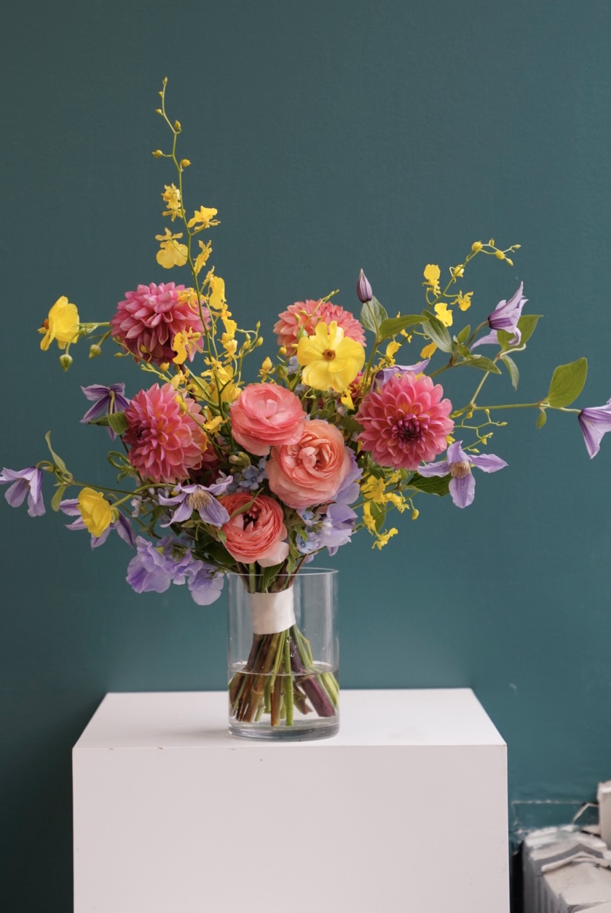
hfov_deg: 19.5
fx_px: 1779
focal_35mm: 70
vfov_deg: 28.8
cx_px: 306
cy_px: 456
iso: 800
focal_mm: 70
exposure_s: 1/160
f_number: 4
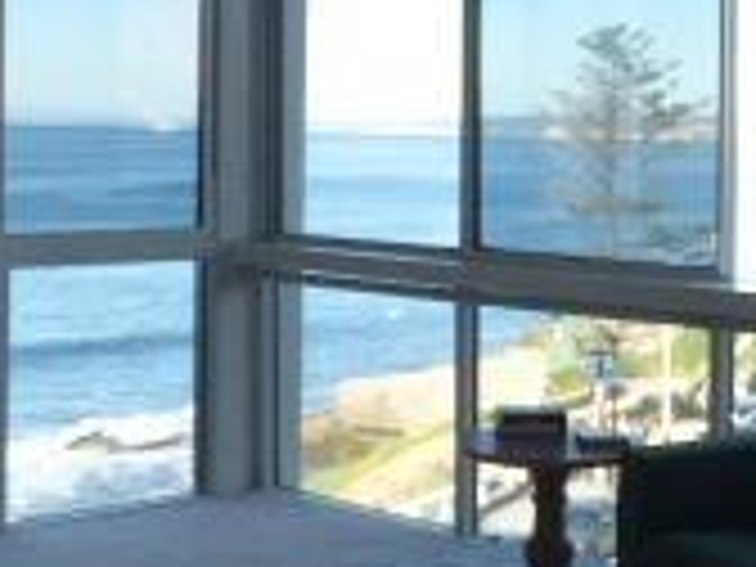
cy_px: 198
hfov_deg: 25.5
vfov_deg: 19.3
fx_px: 1660
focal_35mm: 76
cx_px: 504
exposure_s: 1/320
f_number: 2.8
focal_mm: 3.64
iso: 200
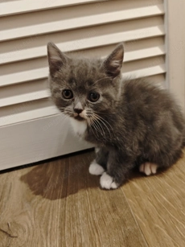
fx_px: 214
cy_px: 125
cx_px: 101
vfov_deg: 60.0
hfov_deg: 46.7
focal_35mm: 30
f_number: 1.62
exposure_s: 1/25.4
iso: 1000
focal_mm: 6.55
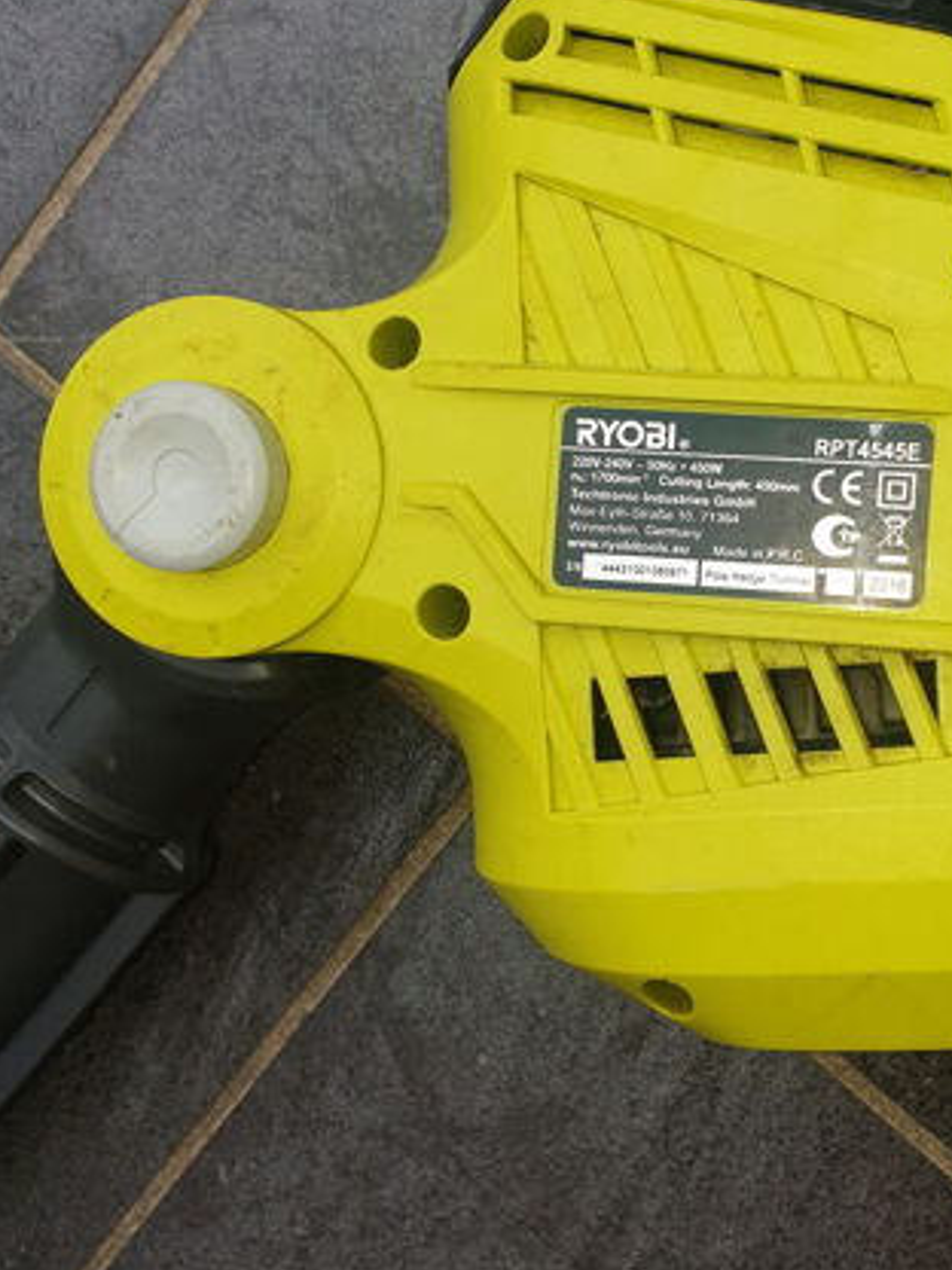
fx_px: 1467
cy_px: 568
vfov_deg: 46.7
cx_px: 696
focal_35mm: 40
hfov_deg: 35.3
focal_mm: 4.3
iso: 50
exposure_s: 1/310
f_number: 2.4
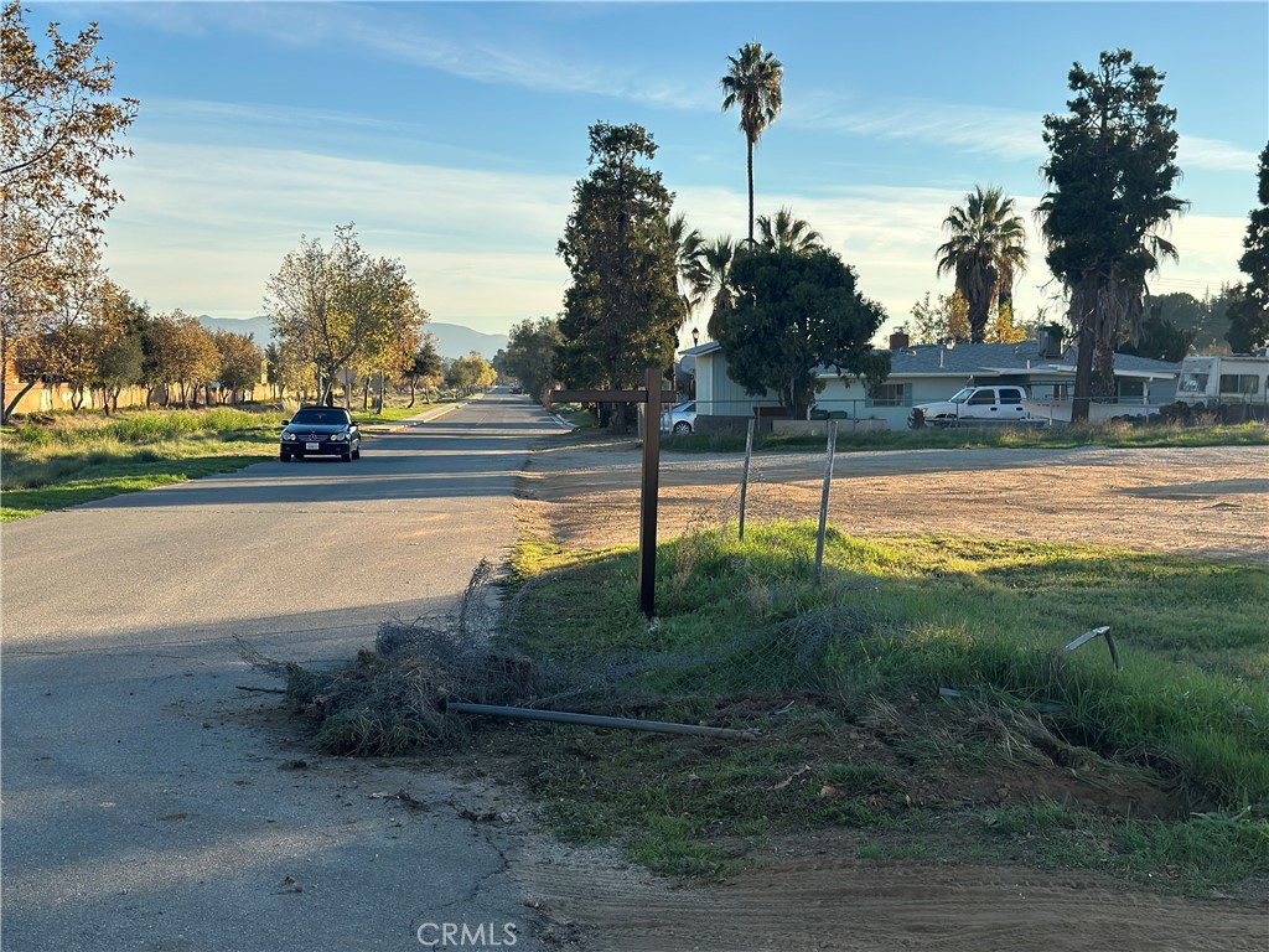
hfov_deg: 39.7
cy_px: 476
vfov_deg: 30.3
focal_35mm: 48
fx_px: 1760
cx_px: 634
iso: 100
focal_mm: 6.86
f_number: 1.78
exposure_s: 1/2809
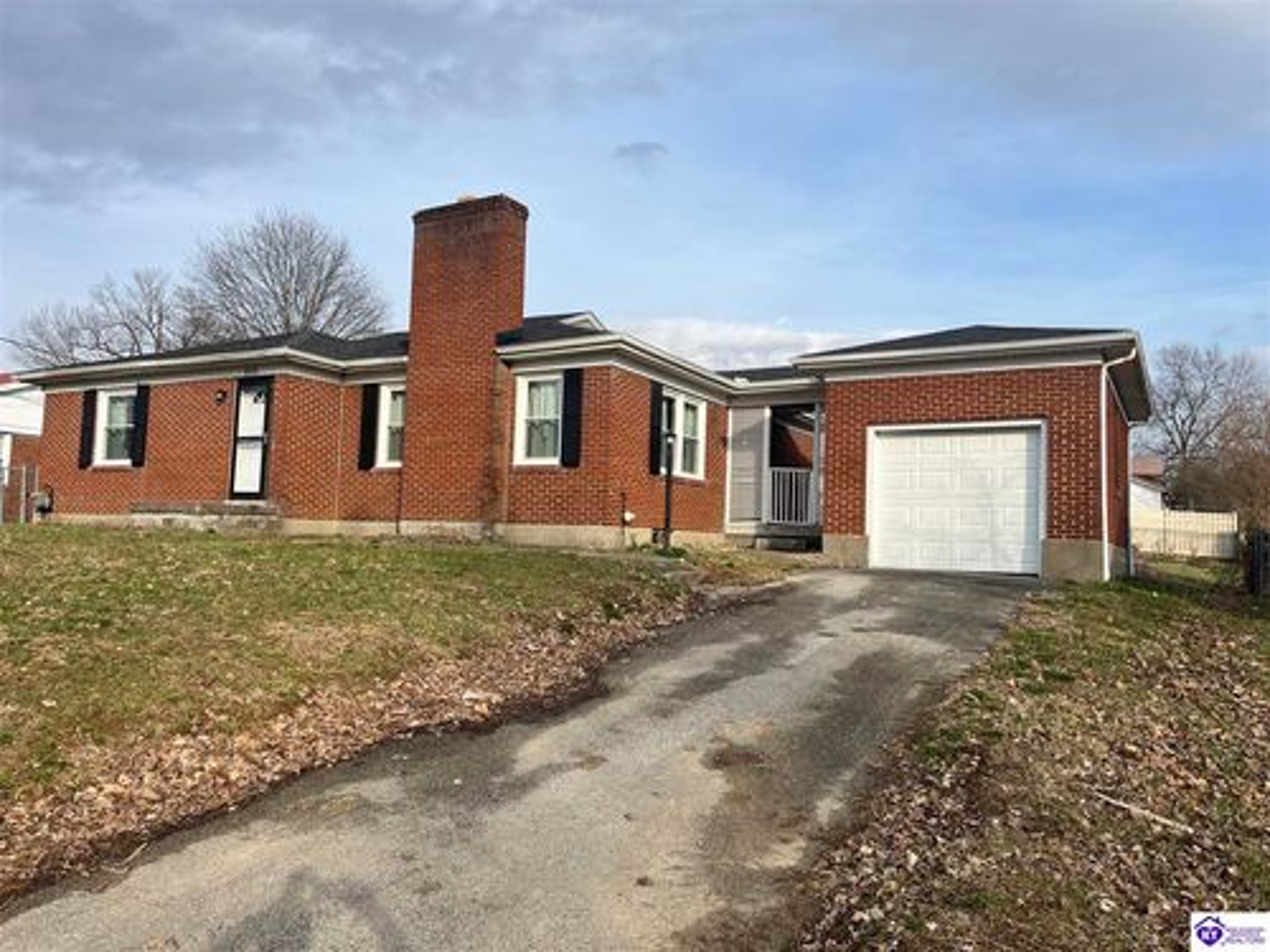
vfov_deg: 53.1
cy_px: 476
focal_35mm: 26
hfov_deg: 67.3
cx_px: 635
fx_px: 954
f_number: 1.6
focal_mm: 5.1
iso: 50
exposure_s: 1/2632
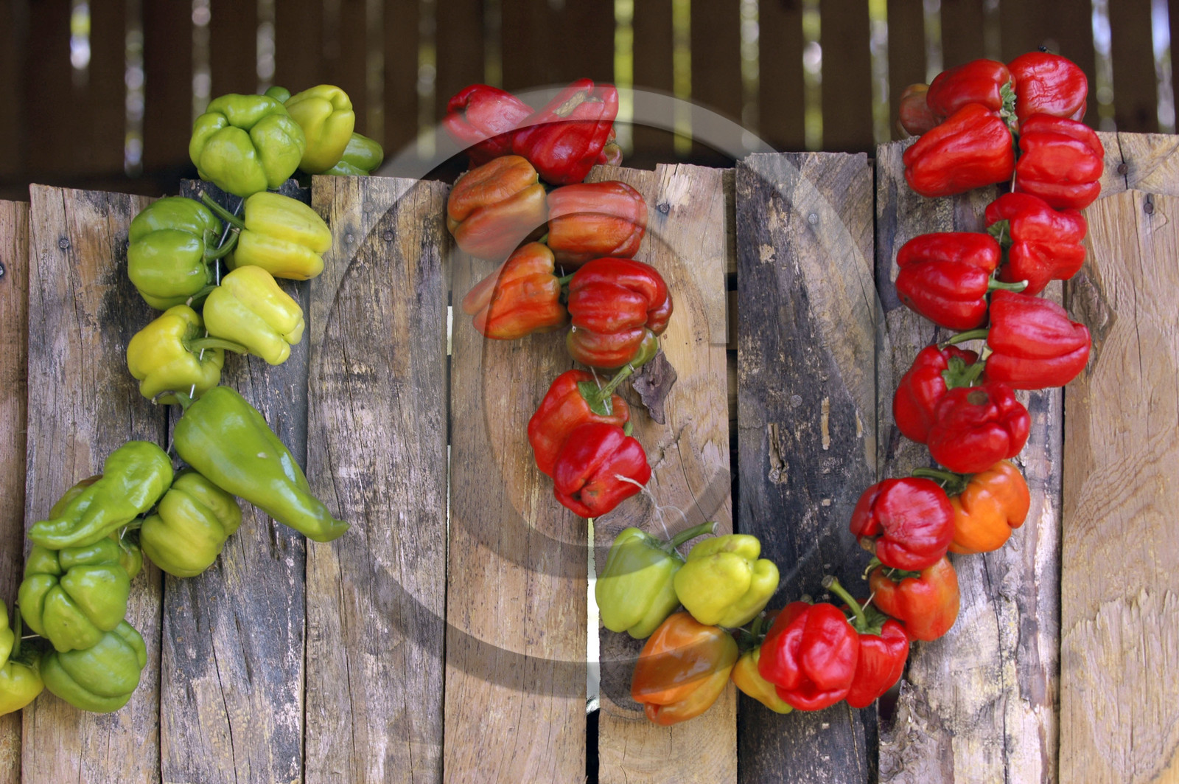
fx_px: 3435
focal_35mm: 105
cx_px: 590
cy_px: 392
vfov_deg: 13.0
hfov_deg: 19.5
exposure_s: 1/125
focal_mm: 70
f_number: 4.5
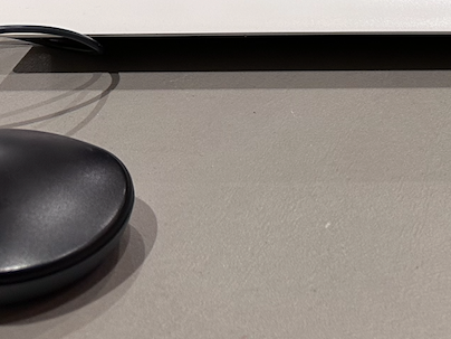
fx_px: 990
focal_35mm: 76
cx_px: 698
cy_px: 109
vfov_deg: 19.3
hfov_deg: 21.2
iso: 160
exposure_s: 1/50
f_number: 1.78
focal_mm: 6.86
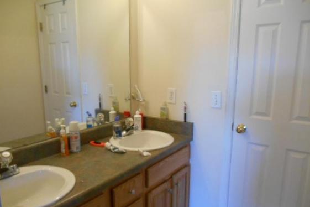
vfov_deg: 46.2
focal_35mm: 28
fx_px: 241
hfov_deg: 65.5
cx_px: 151
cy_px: 120
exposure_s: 1/30
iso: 400
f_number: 3.4
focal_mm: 4.7
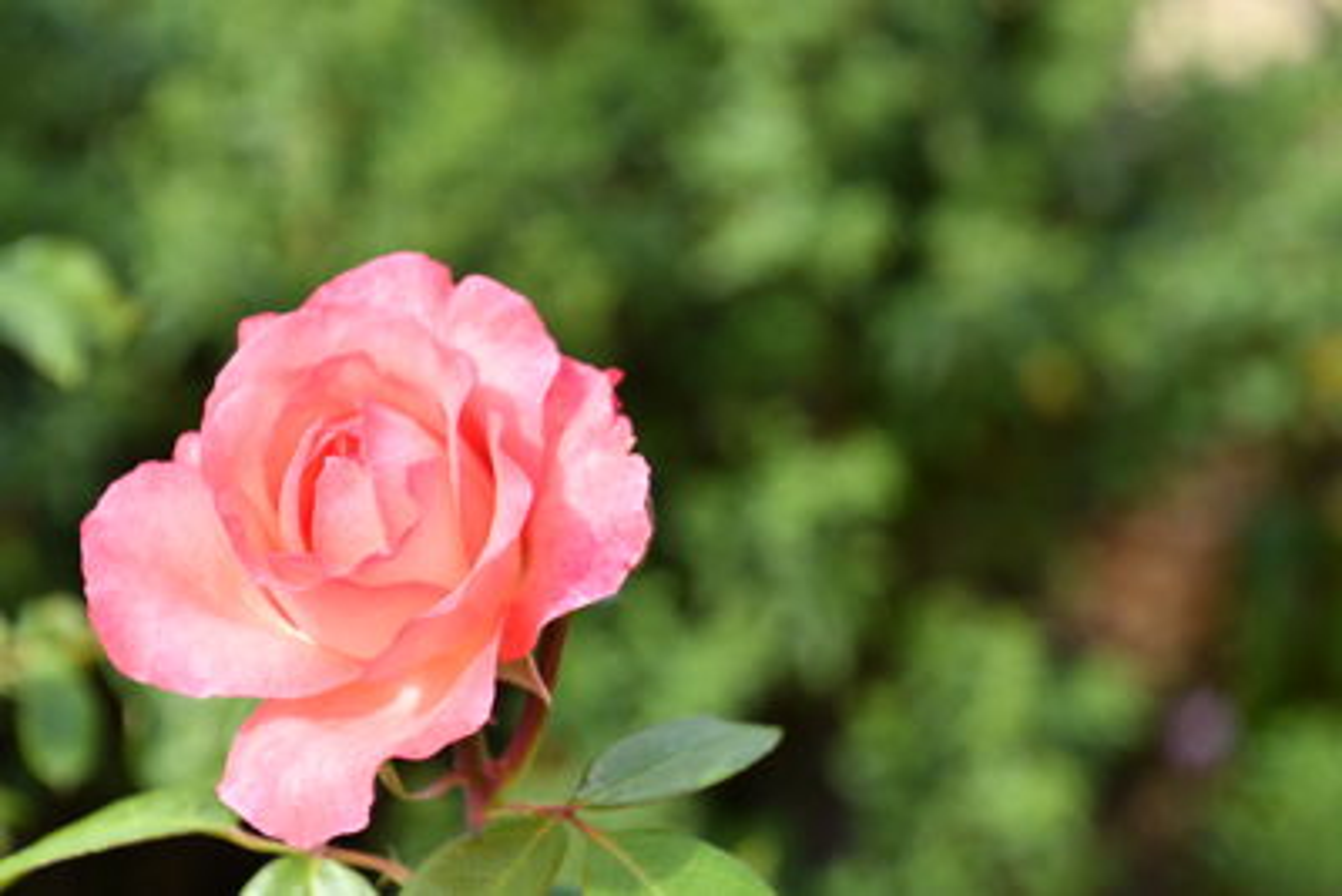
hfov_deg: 13.7
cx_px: 671
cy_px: 448
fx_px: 5593
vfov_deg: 9.2
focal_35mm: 150
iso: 100
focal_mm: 100
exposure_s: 1/160
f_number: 5.6
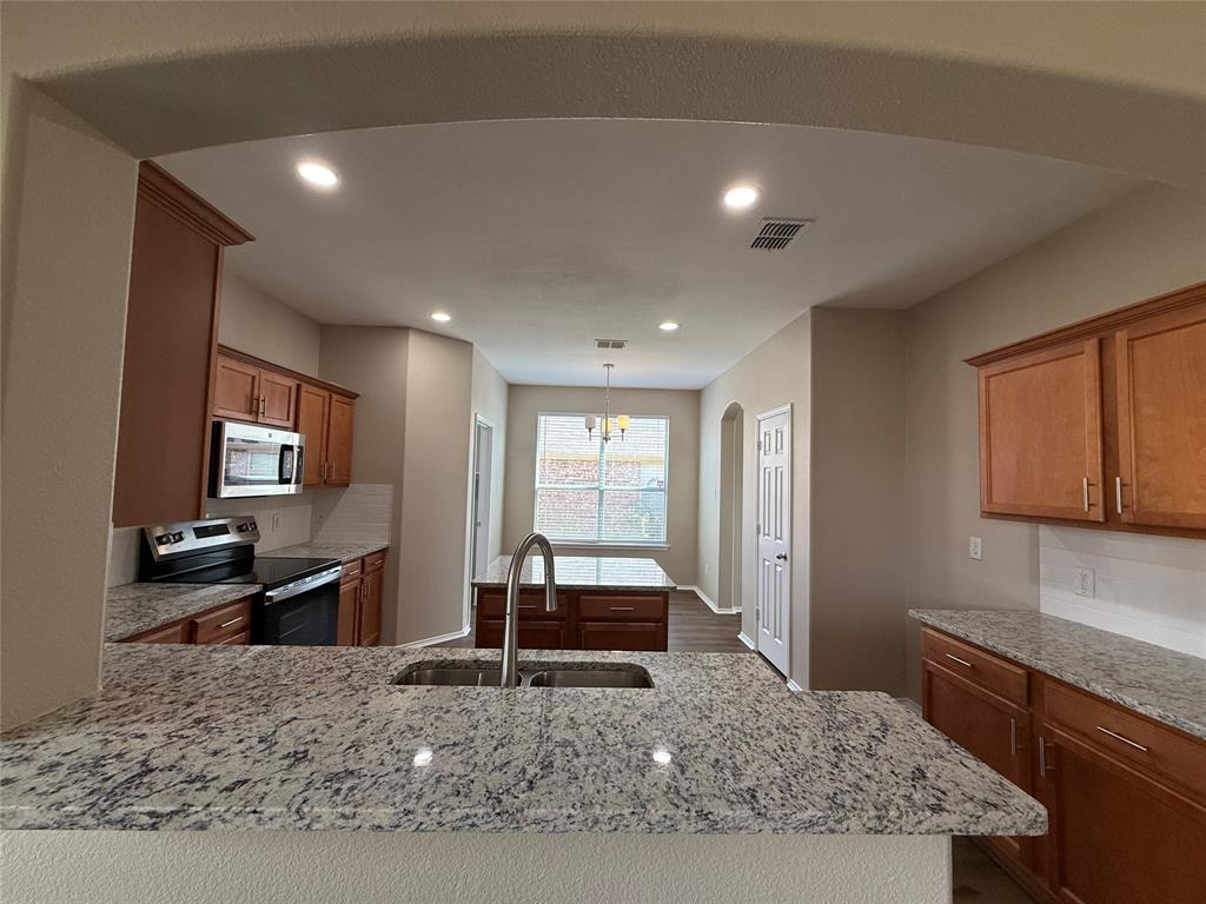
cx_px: 603
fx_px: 488
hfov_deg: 102.1
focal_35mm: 14
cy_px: 452
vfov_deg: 85.7
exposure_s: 1/120
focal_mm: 2.22
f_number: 2.2
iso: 100
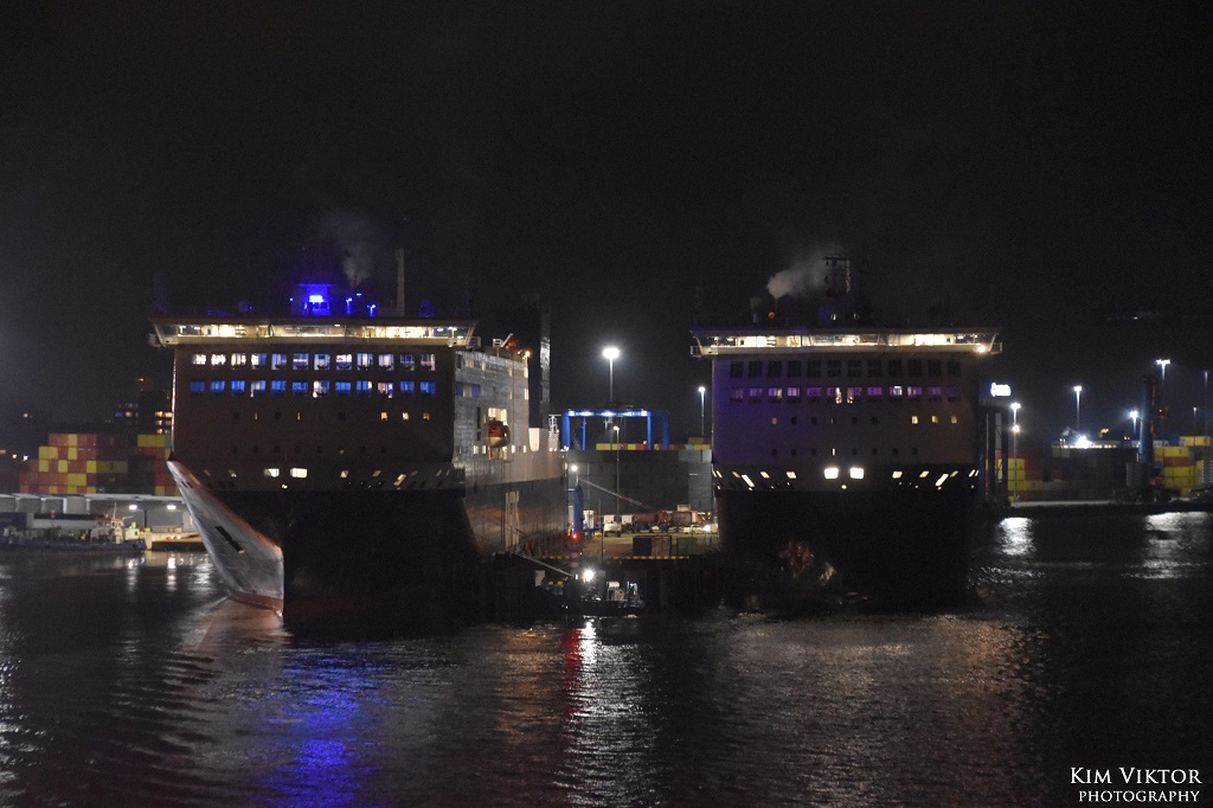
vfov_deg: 10.7
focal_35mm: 128
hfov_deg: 16.1
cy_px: 404
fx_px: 4294
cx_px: 606
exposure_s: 1/25
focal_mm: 85
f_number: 5.6
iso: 6400
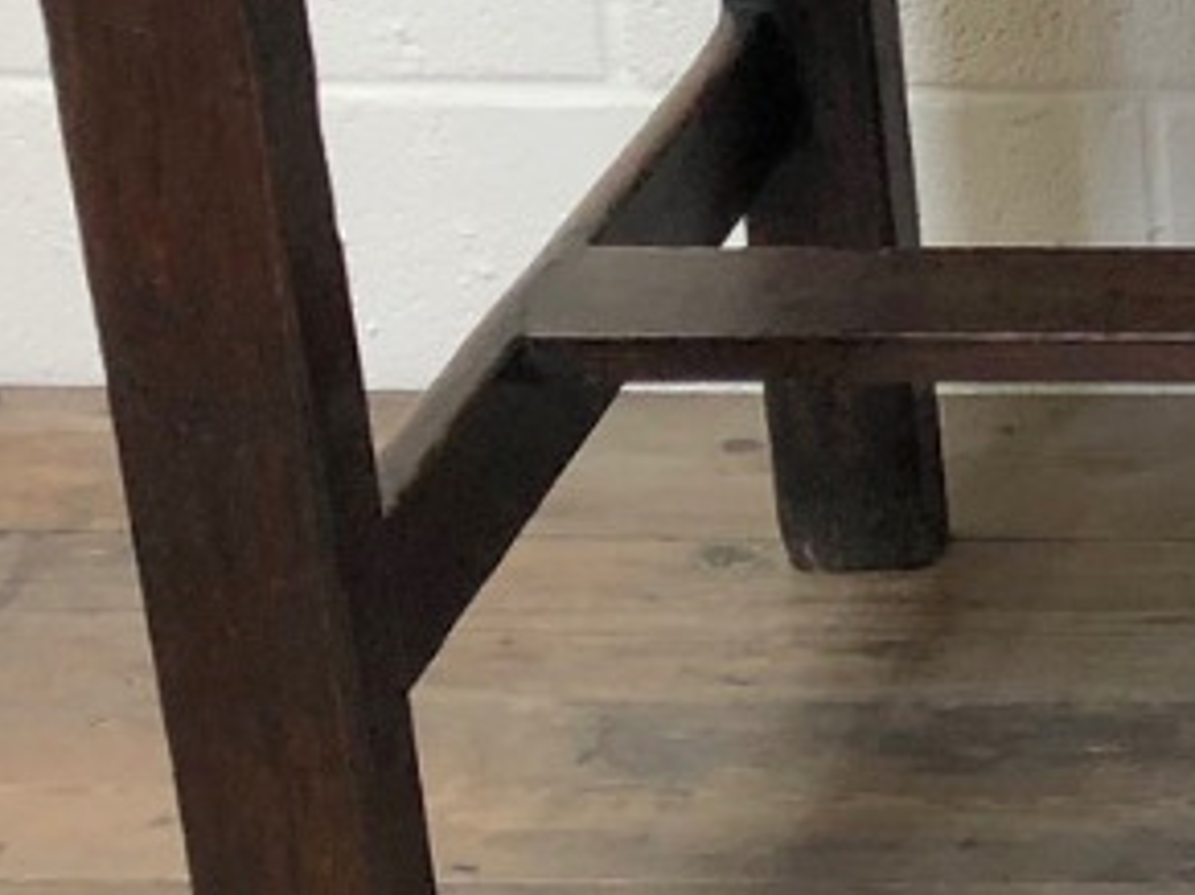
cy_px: -115
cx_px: 2489
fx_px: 5314
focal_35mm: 154
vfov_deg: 9.5
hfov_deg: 11.4
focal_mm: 4
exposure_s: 1/33
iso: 25
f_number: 1.8
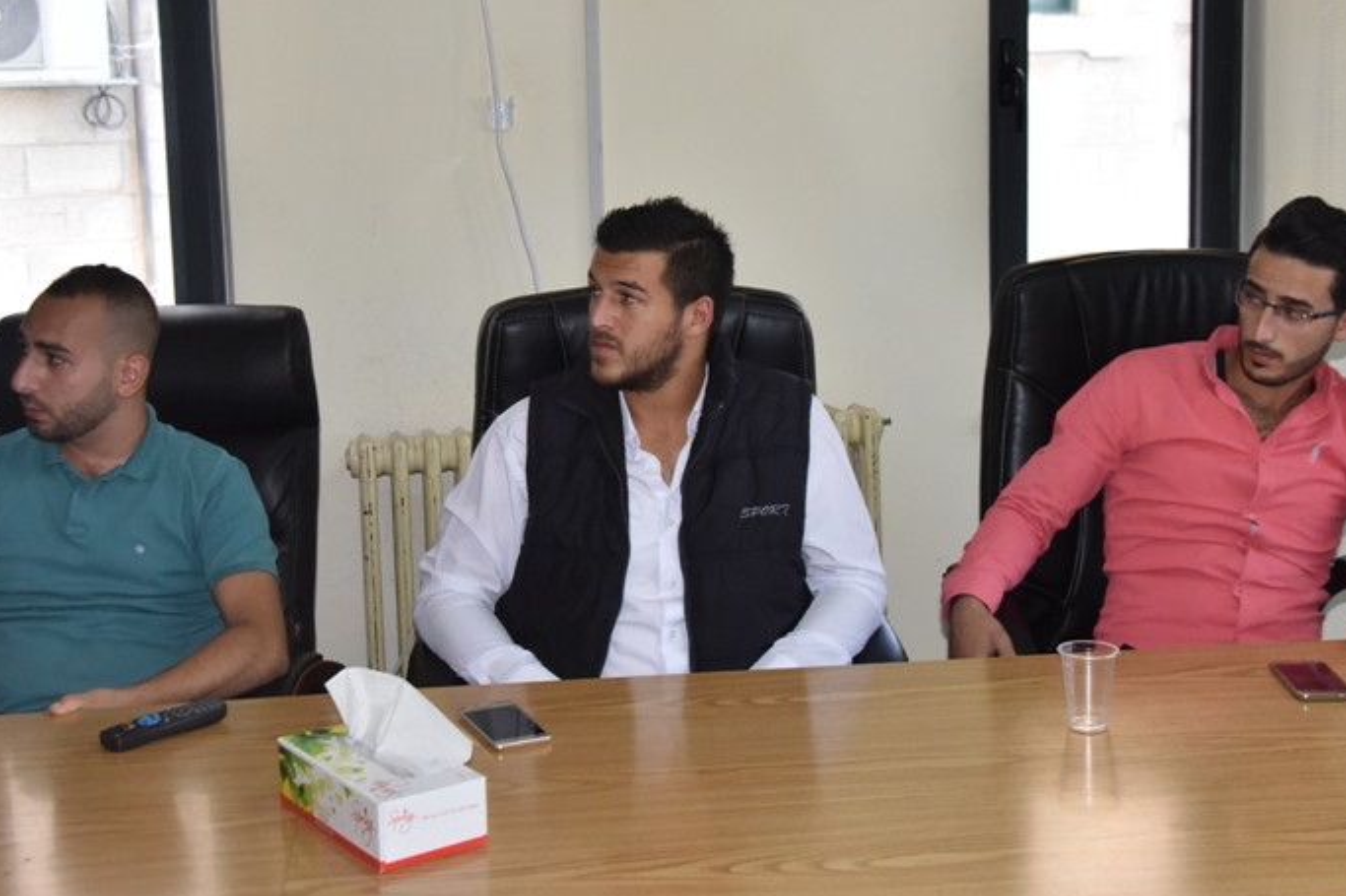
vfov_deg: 23.7
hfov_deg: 35.1
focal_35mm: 57
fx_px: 2131
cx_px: 650
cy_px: 322
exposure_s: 1/200
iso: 1600
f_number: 5.6
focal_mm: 38
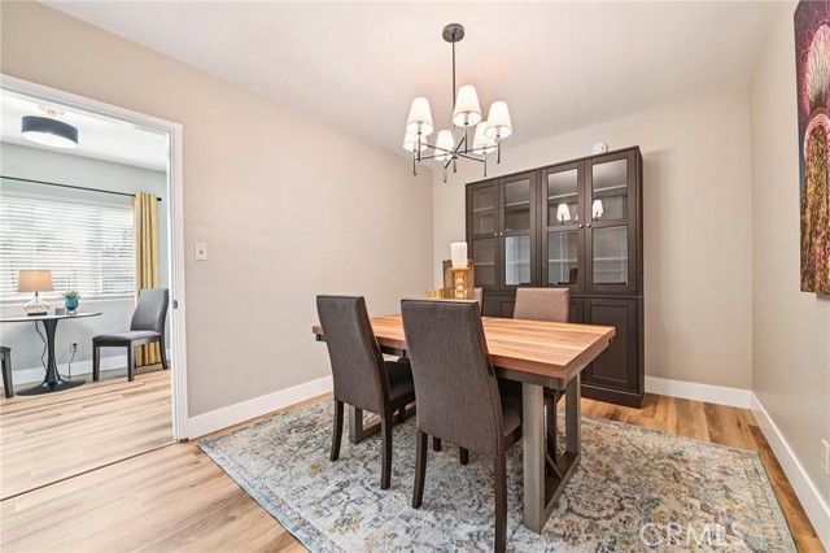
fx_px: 323
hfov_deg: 104.3
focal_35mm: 14
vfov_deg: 81.1
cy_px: 276
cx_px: 415
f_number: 8
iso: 250
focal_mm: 14
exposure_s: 1/2.5
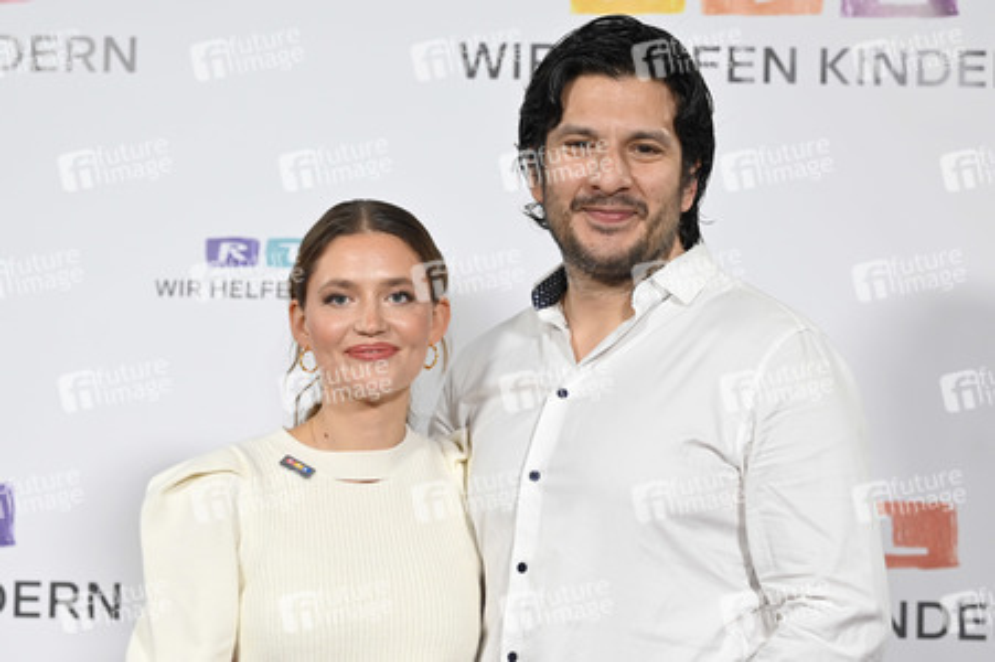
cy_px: 331
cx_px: 498
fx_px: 2707
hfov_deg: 20.8
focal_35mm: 98
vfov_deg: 13.9
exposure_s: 1/320
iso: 1250
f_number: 3.5
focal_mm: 98
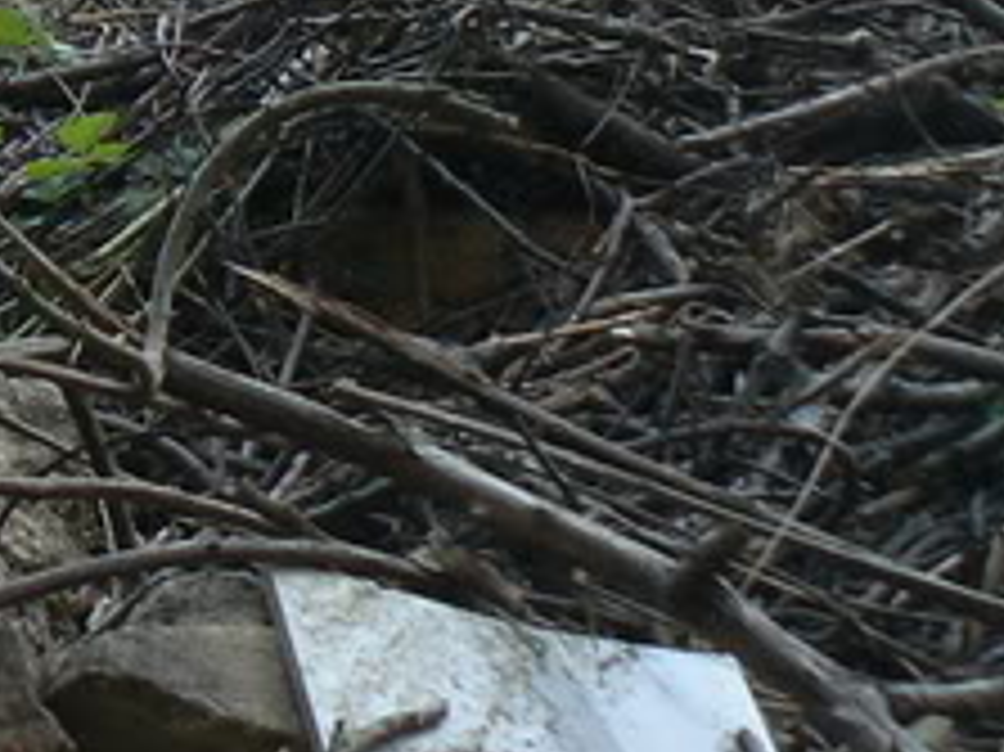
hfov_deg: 14.3
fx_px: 3739
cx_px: -477
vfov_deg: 11.0
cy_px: -405
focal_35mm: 129
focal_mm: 6
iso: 100
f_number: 2.8
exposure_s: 1/80
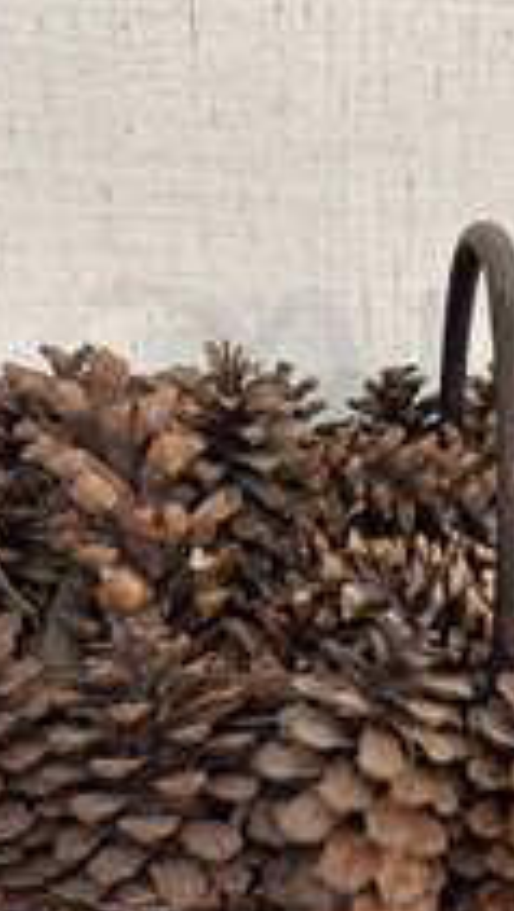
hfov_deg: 25.1
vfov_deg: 44.3
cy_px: 550
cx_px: 473
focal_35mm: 46
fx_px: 1112
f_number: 1.5
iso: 100
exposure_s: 1/60
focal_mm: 5.7
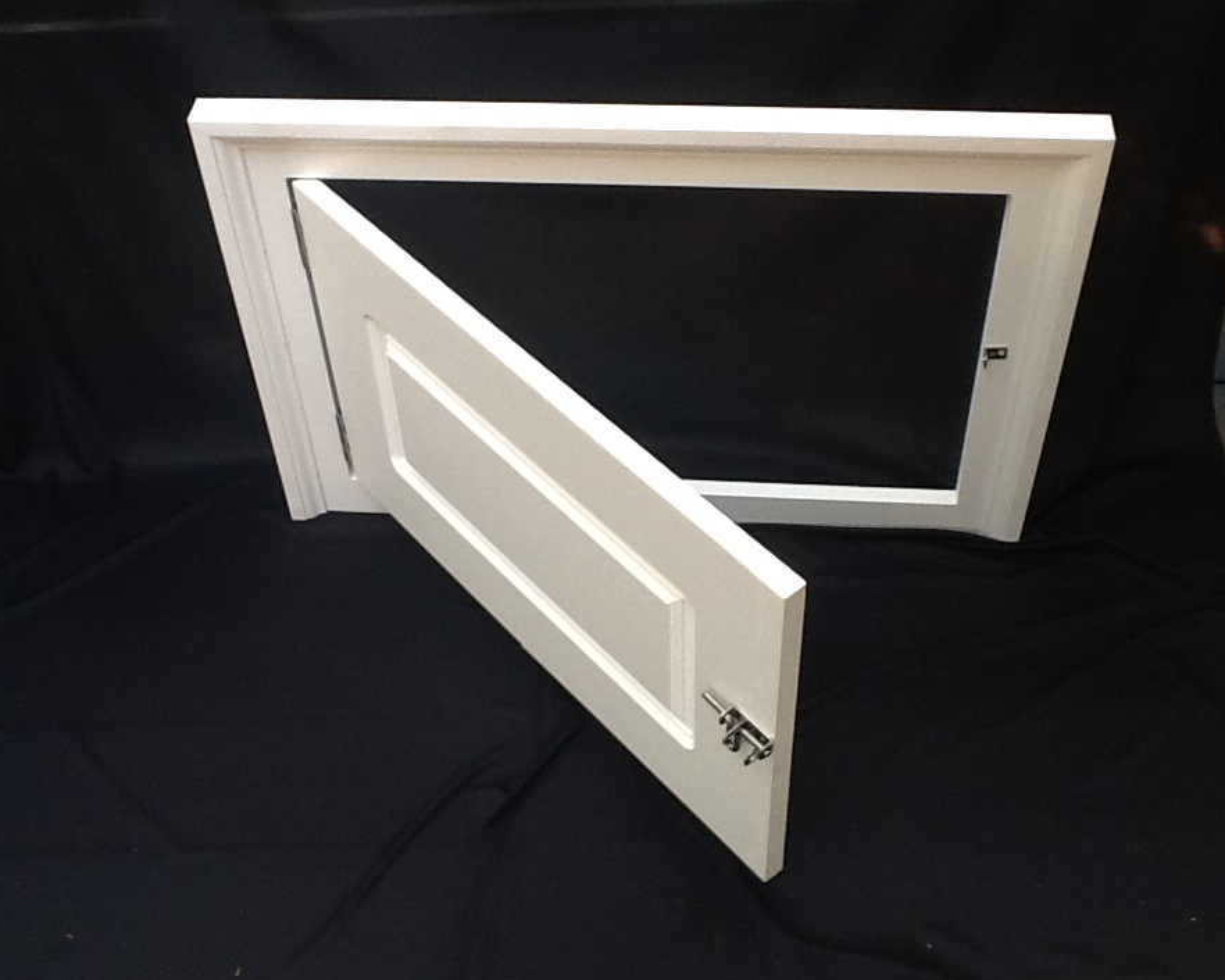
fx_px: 1233
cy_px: 498
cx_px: 571
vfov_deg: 43.4
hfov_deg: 52.8
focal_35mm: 34
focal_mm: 2.03
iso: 80
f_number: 2.4
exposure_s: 1/40
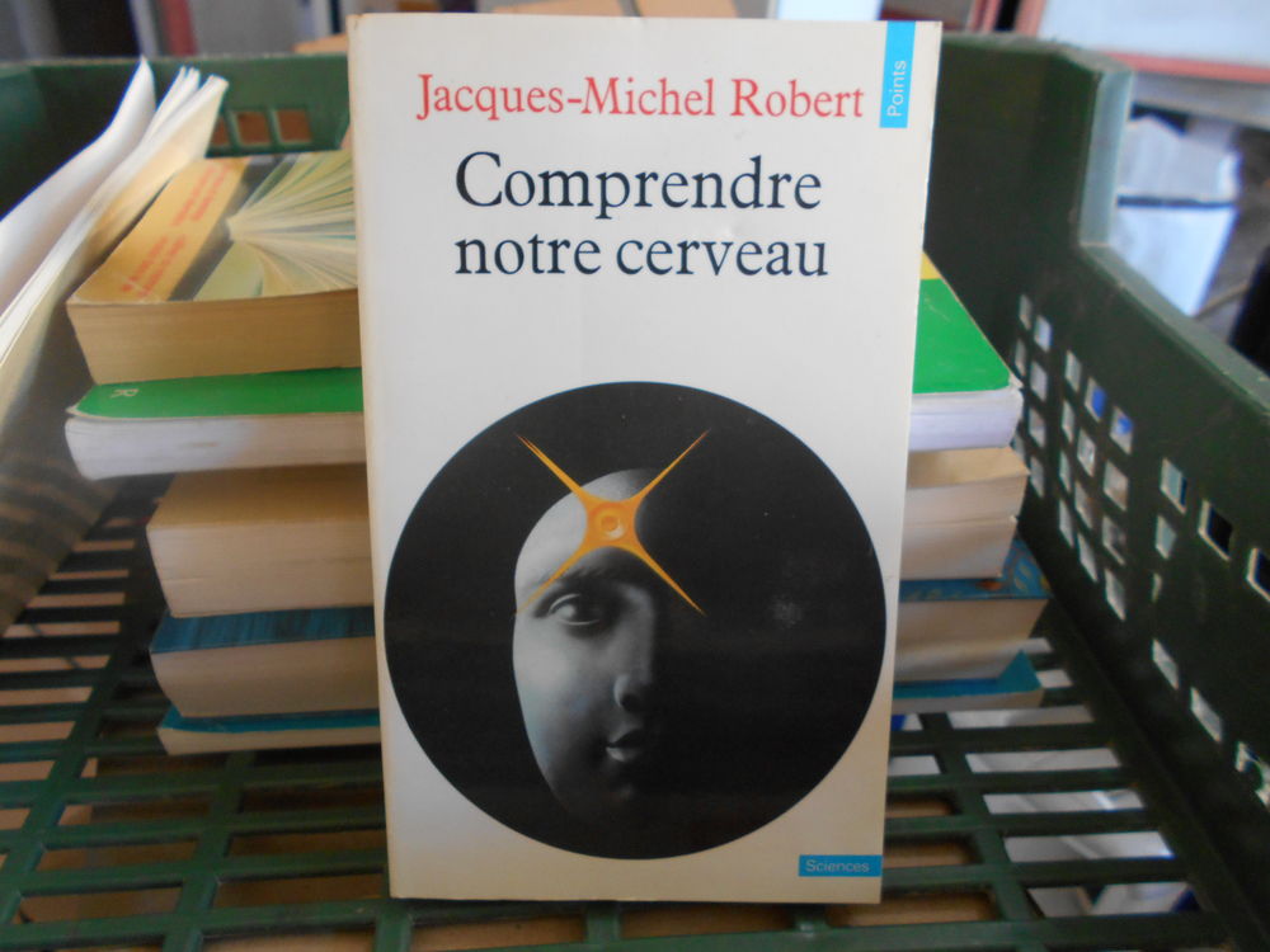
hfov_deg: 67.3
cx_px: 635
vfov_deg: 53.1
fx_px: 954
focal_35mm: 26
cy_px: 476
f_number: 3.2
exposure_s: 1/30
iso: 280
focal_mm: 4.6
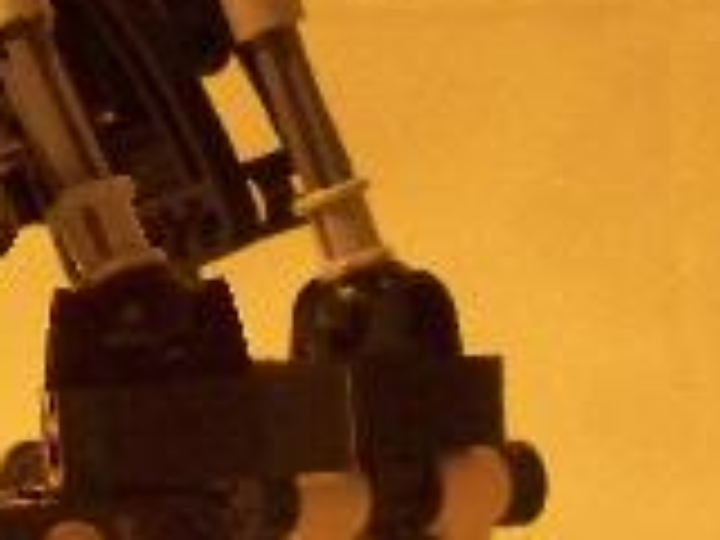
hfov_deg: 7.8
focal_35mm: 250
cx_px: -358
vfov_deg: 5.9
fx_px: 5200
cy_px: -362
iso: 320
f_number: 2.9
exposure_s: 1/30
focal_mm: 9.86
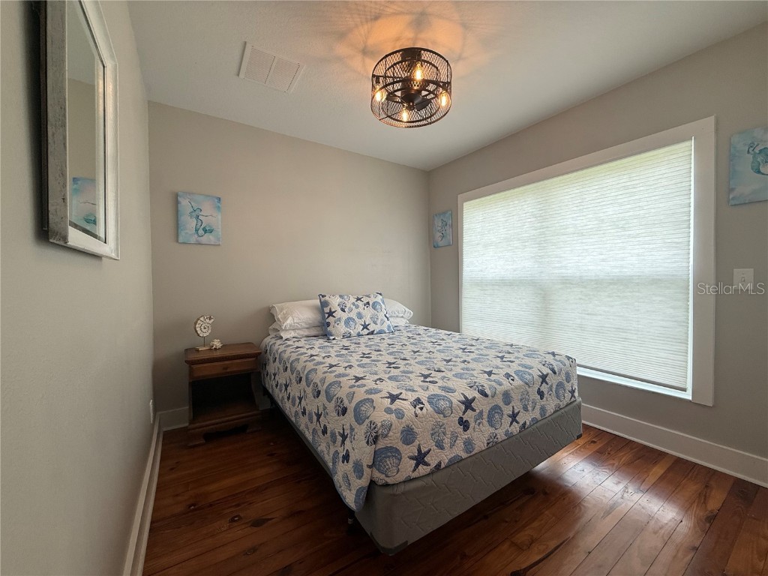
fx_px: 311
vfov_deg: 85.7
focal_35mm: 14
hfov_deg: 102.1
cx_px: 384
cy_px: 288
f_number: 2.2
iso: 80
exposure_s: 1/120
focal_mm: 2.22
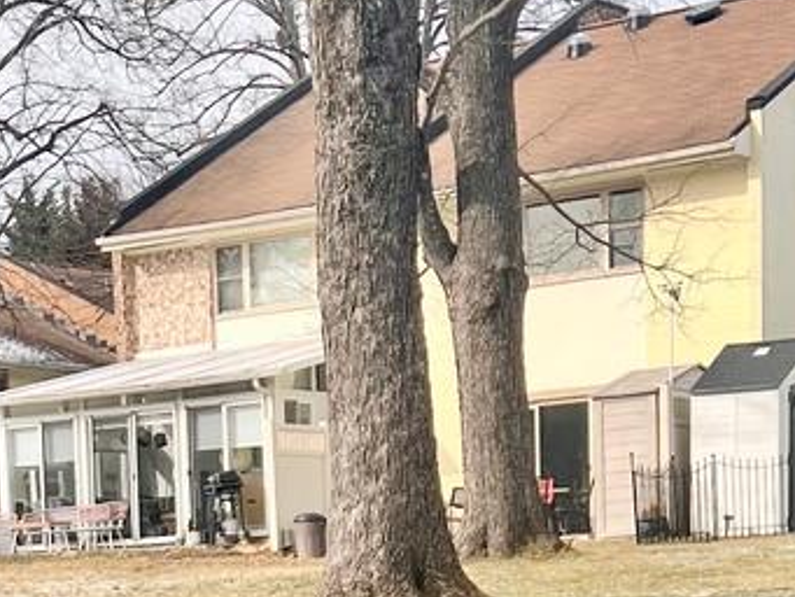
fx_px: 2688
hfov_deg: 16.7
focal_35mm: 117
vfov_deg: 11.9
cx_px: 163
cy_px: 1012
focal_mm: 5.7
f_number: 1.5
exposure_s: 1/1972
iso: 50
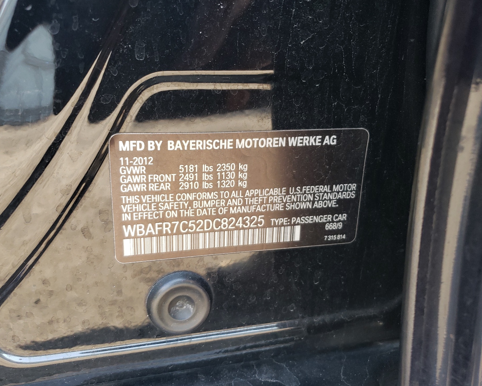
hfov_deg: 62.1
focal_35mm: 28
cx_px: 224
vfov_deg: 51.5
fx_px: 399
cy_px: 192
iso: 70
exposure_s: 1/120
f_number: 1.5
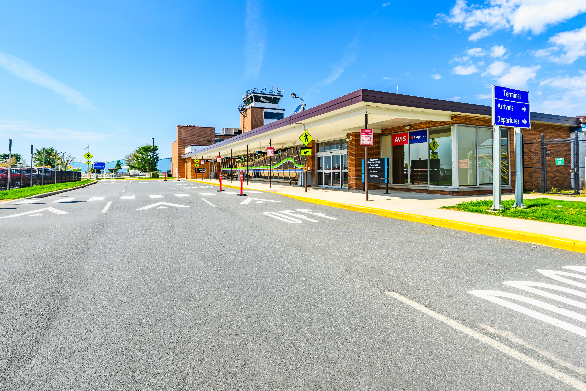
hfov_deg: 86.9
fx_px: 309
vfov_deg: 64.6
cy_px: 196
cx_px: 293
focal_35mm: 19
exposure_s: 1/640
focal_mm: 19
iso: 32
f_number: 14
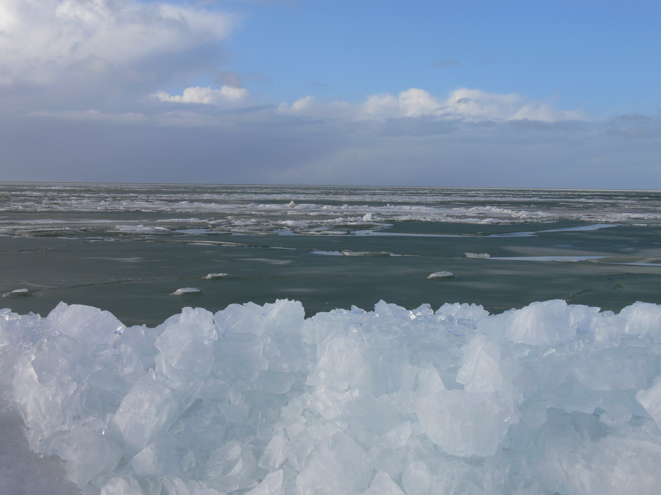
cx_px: 330
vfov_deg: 29.7
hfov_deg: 38.9
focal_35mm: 49
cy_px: 248
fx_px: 936
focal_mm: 10.3
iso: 80
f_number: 6.3
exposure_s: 1/400
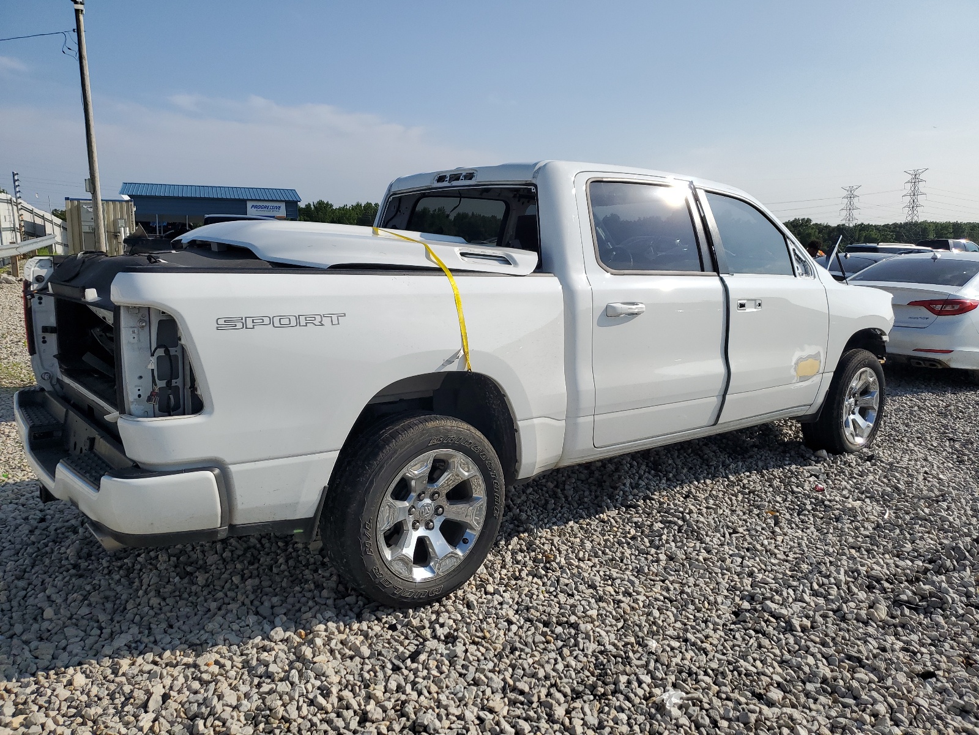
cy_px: 368
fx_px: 735
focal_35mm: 26
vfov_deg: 53.1
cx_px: 490
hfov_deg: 67.3
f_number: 1.5
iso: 50
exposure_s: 1/5000
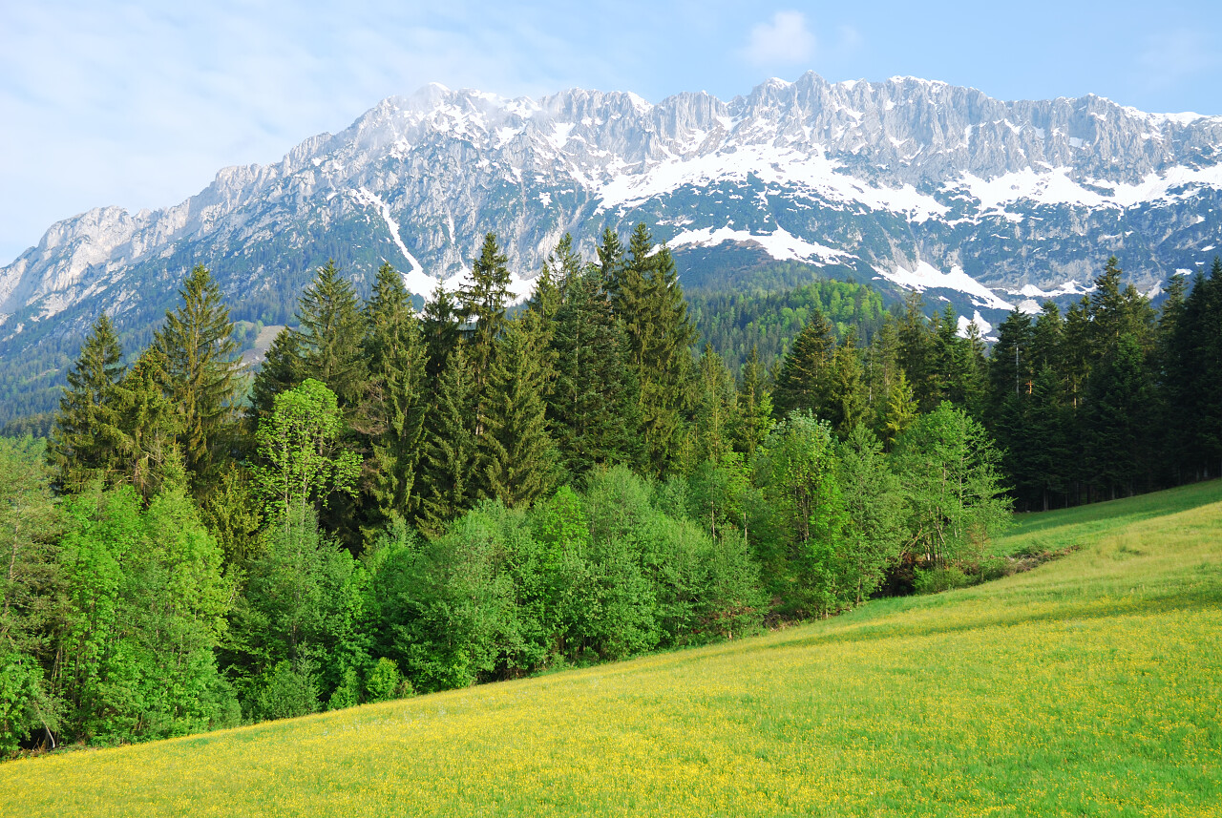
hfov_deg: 38.8
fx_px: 1733
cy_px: 409
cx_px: 611
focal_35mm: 51
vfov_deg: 26.6
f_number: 6.3
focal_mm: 34
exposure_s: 1/160
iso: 100
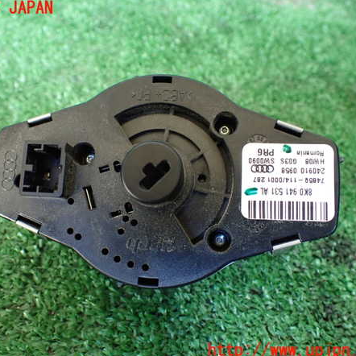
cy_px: 180
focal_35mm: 36
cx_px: 148
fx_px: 419
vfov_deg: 46.0
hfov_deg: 45.9
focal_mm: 5.4
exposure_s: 1/100
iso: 800
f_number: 2.3
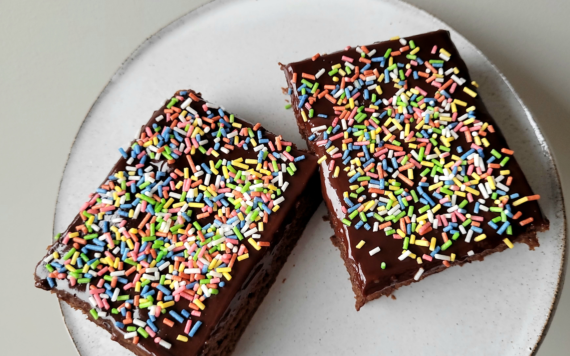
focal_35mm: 32
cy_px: 187
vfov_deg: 39.4
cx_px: 325
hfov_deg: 59.4
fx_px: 497
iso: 250
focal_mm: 5.4
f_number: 1.8
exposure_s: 1/100
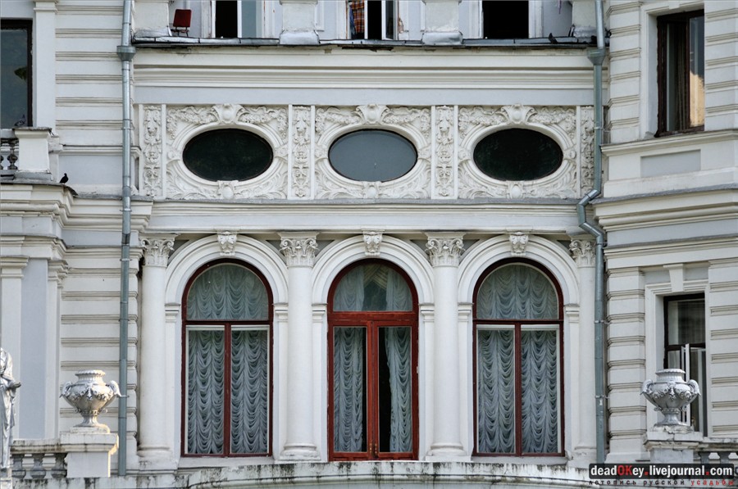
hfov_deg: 11.4
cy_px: 244
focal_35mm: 180
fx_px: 3684
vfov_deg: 7.6
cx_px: 369
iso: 320
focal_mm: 120
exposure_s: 1/500
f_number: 5.6
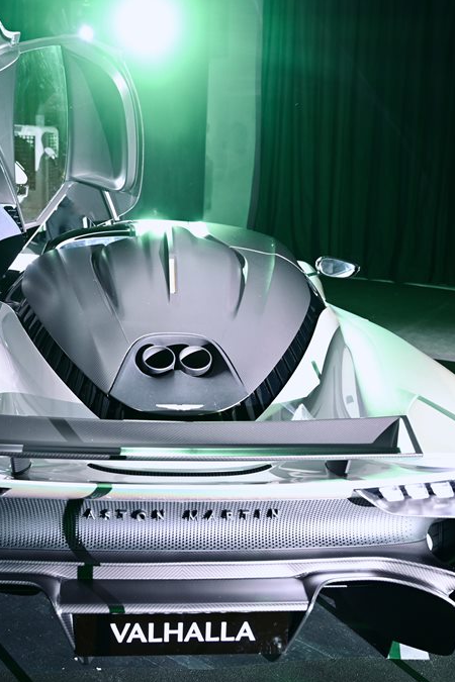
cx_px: 174
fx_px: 848
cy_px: 343
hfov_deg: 29.9
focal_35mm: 45
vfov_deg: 43.8
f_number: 3.2
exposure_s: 1/25
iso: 800
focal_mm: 29.5
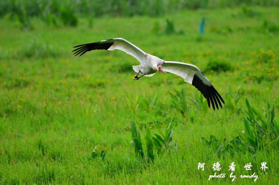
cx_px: 140
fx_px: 6961
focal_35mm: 900
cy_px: 92
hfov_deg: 2.3
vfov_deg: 1.5
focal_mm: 600
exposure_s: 1/1250
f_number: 6.3
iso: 900
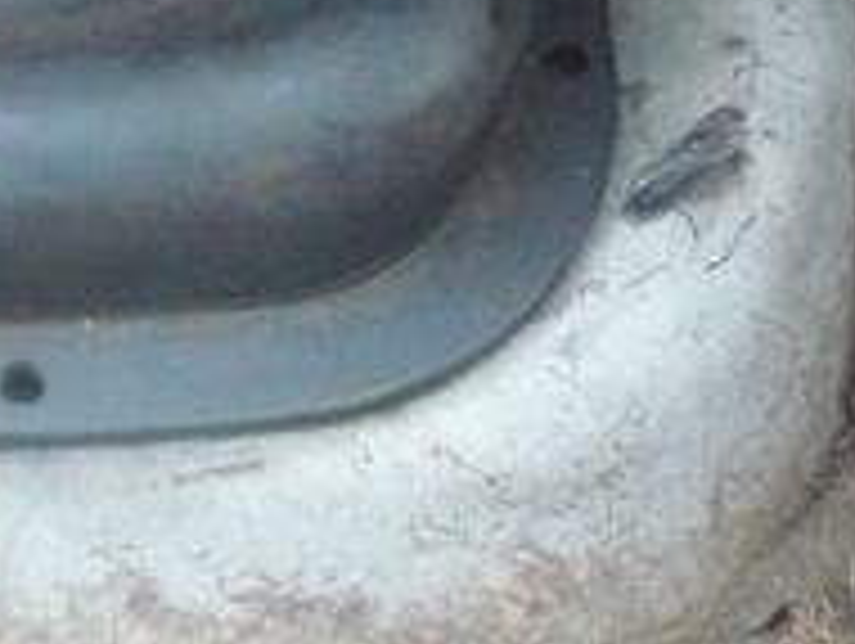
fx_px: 2992
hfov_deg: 15.4
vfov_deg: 12.0
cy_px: -144
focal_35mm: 121
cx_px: -274
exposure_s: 1/20
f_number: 2.8
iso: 800
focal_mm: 6
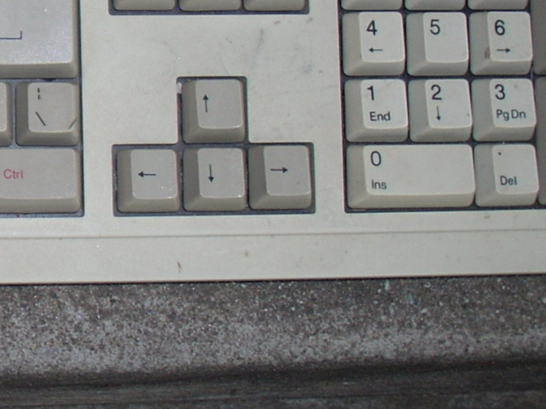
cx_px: -164
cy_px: 37
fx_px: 1782
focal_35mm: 113
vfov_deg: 13.0
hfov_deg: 16.5
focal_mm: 6.2
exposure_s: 1/60
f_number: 5.6
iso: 64
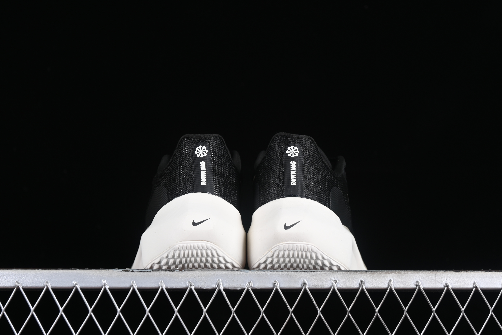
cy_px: 168
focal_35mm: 75
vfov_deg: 18.2
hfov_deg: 27.0
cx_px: 251
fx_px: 1046
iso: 160
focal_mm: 50
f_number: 6.3
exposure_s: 1/50
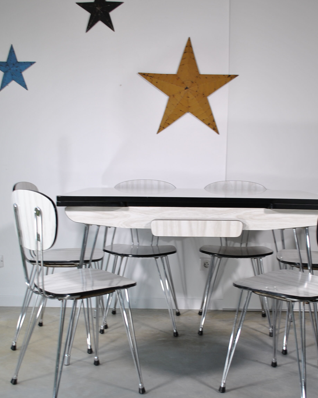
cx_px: 180
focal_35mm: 43
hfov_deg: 34.8
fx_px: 506
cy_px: 256
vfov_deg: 42.5
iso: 100
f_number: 4
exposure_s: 1/20
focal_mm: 18
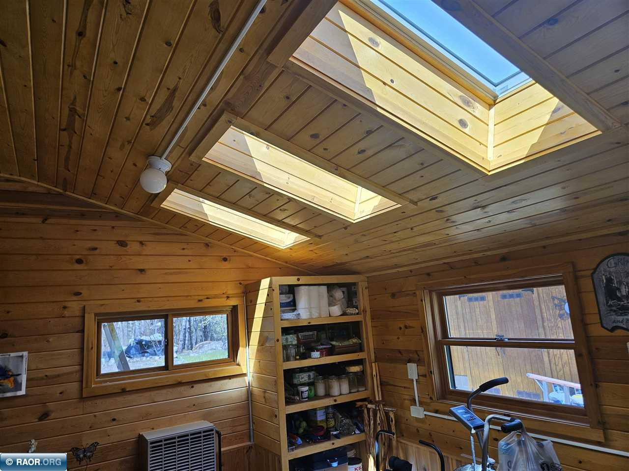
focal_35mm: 23
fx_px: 418
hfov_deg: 73.9
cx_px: 314
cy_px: 236
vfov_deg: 58.9
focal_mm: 5.4
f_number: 1.8
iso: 25
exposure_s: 1/169
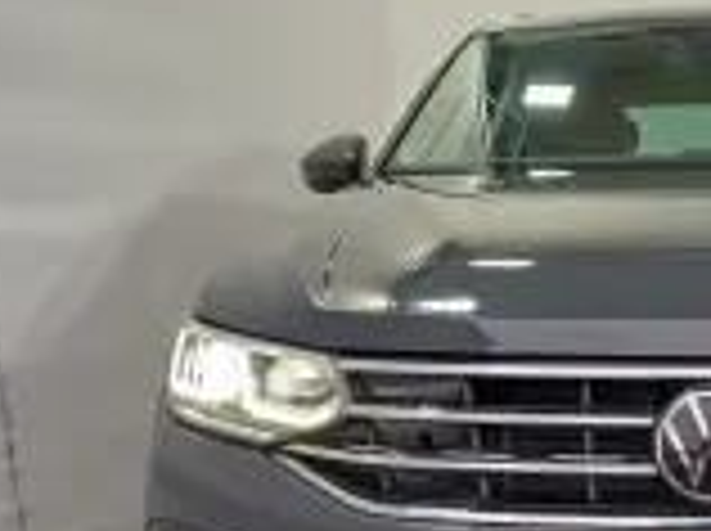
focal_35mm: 57
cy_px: 405
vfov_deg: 25.3
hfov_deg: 31.9
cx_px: 666
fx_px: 1169
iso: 100
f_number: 1.8
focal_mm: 4.65
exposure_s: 1/60
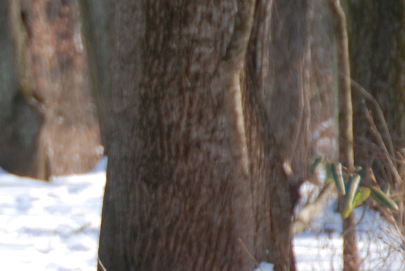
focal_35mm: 767
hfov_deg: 2.7
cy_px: 291
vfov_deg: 1.8
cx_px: -495
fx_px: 8641
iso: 200
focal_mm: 112
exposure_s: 1/320
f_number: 5.6
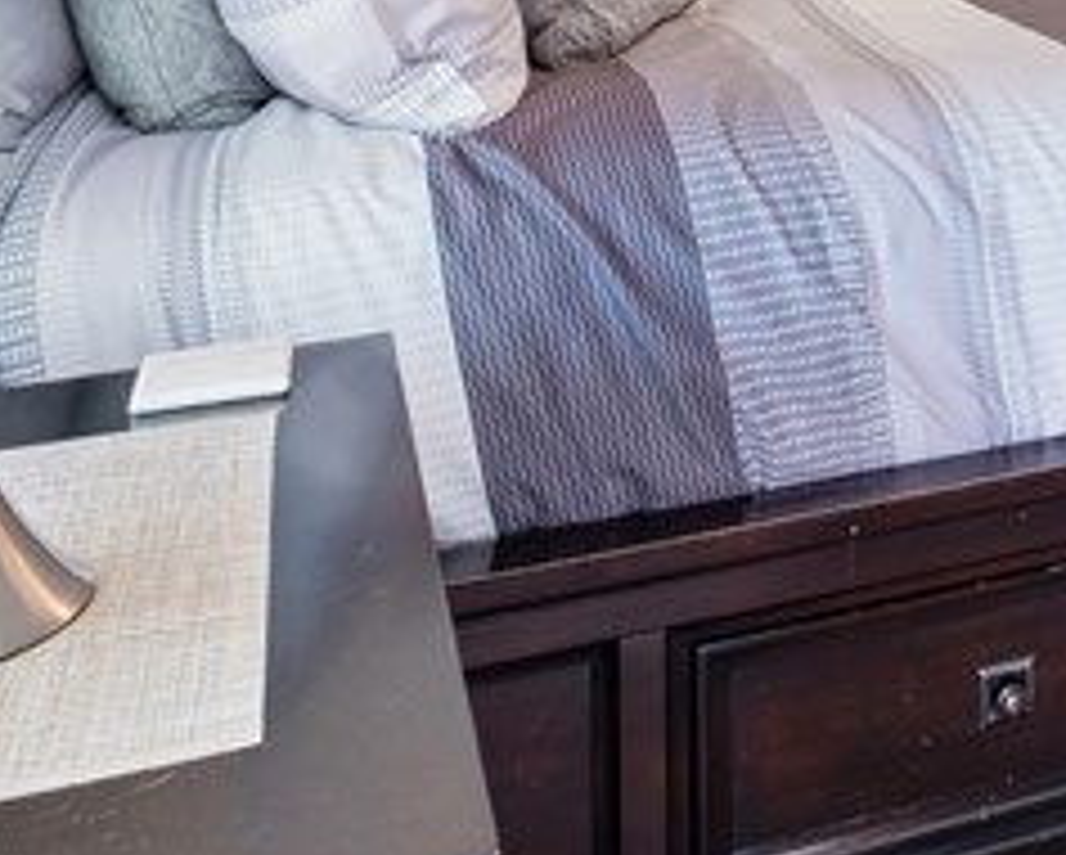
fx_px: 1863
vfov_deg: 22.4
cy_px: -328
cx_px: 1286
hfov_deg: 27.9
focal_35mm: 59
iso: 200
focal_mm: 7
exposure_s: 1/2
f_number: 7.1
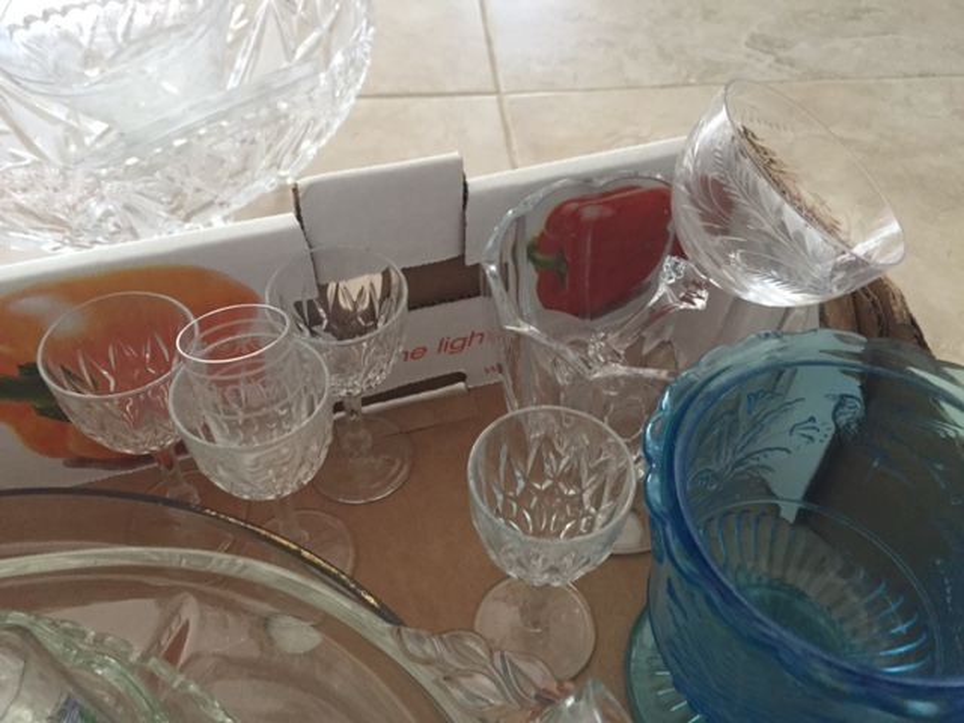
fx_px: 808
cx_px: 482
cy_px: 362
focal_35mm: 29
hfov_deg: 61.7
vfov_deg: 48.2
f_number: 2.2
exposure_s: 1/30
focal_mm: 4.15
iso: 160
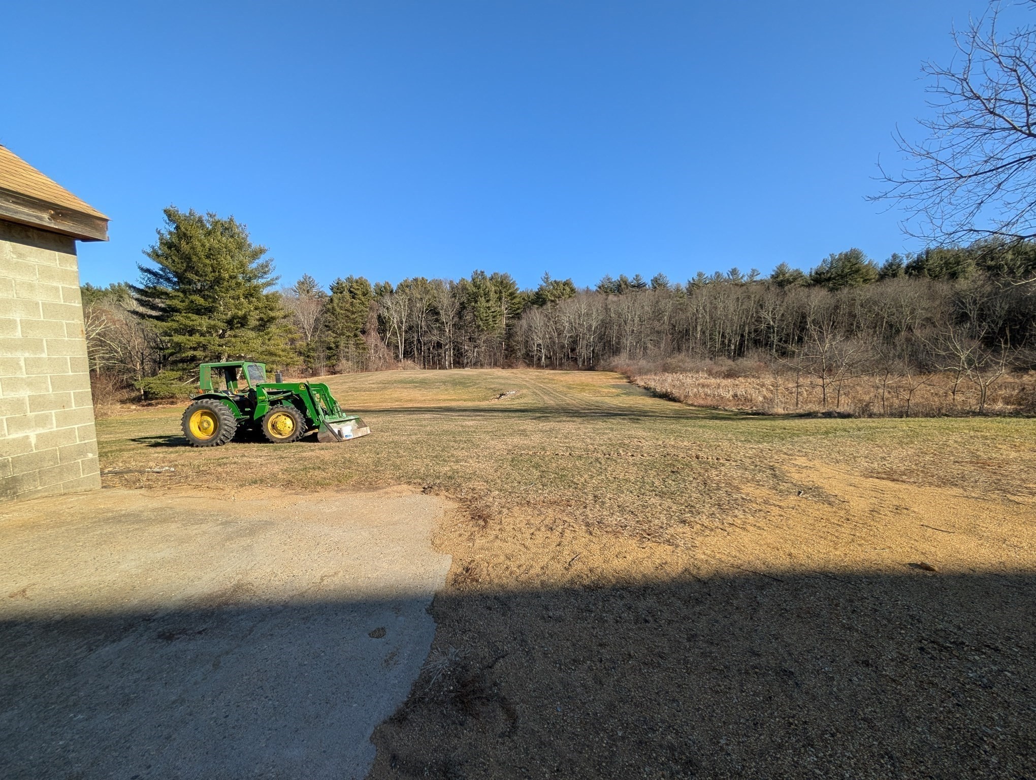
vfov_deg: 94.6
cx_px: 518
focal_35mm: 12
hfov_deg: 110.5
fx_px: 360
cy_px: 390
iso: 53
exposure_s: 1/2342
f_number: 1.7
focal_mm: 2.02
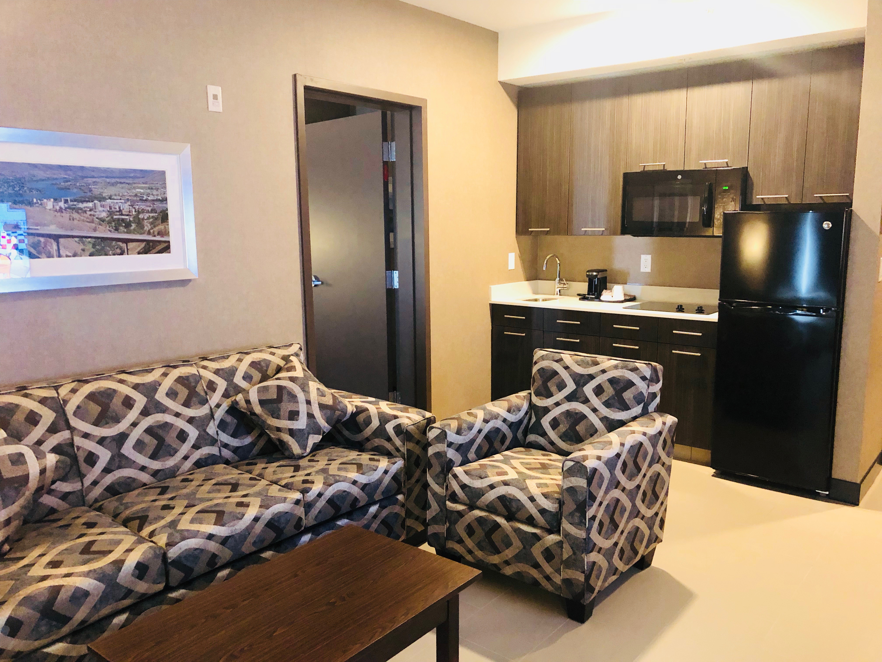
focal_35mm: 28
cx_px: 441
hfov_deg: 63.4
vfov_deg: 49.7
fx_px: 713
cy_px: 331
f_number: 1.8
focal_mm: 3.99
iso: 80
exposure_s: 1/4
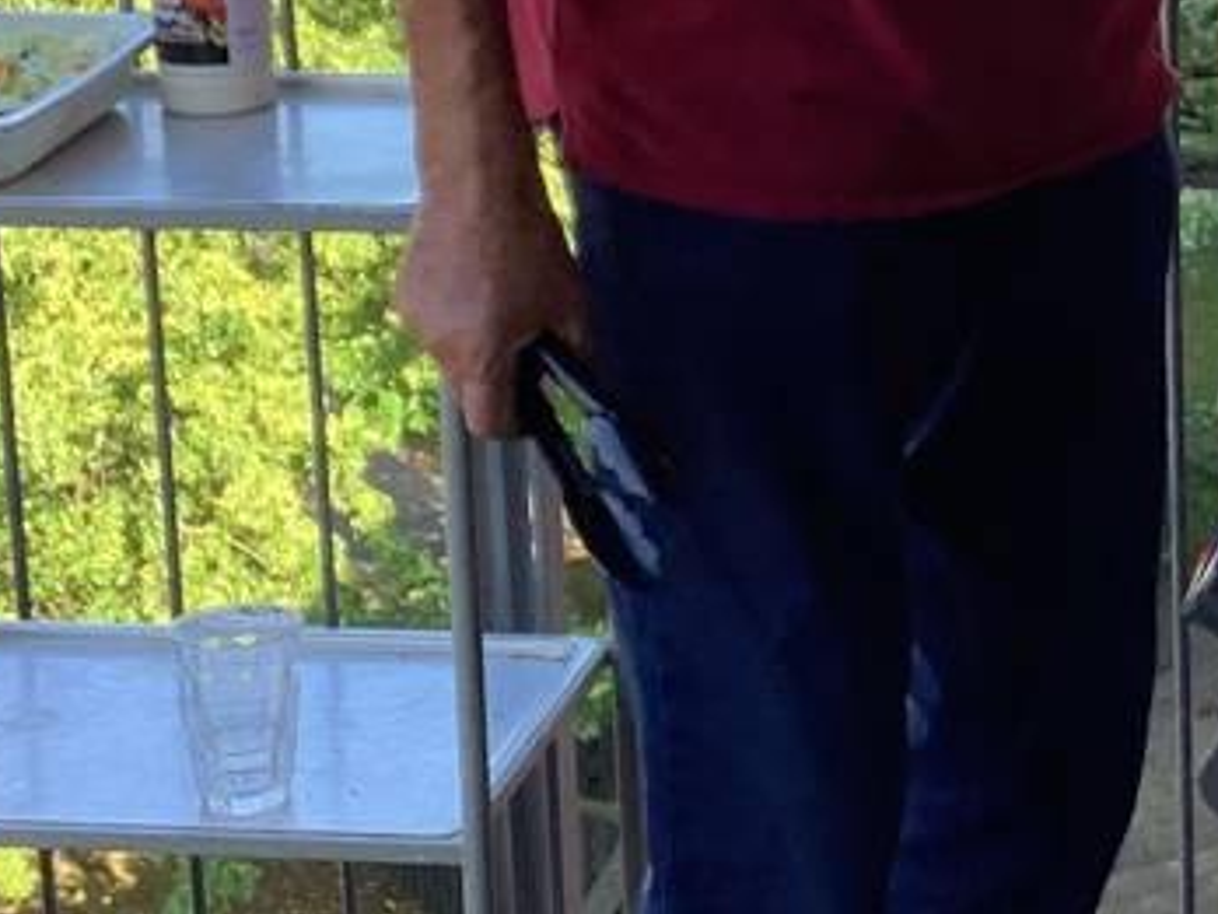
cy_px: 133
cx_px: 1180
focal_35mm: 114
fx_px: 4011
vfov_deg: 12.9
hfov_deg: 16.9
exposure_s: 1/120
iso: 25
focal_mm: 3.3
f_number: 2.4
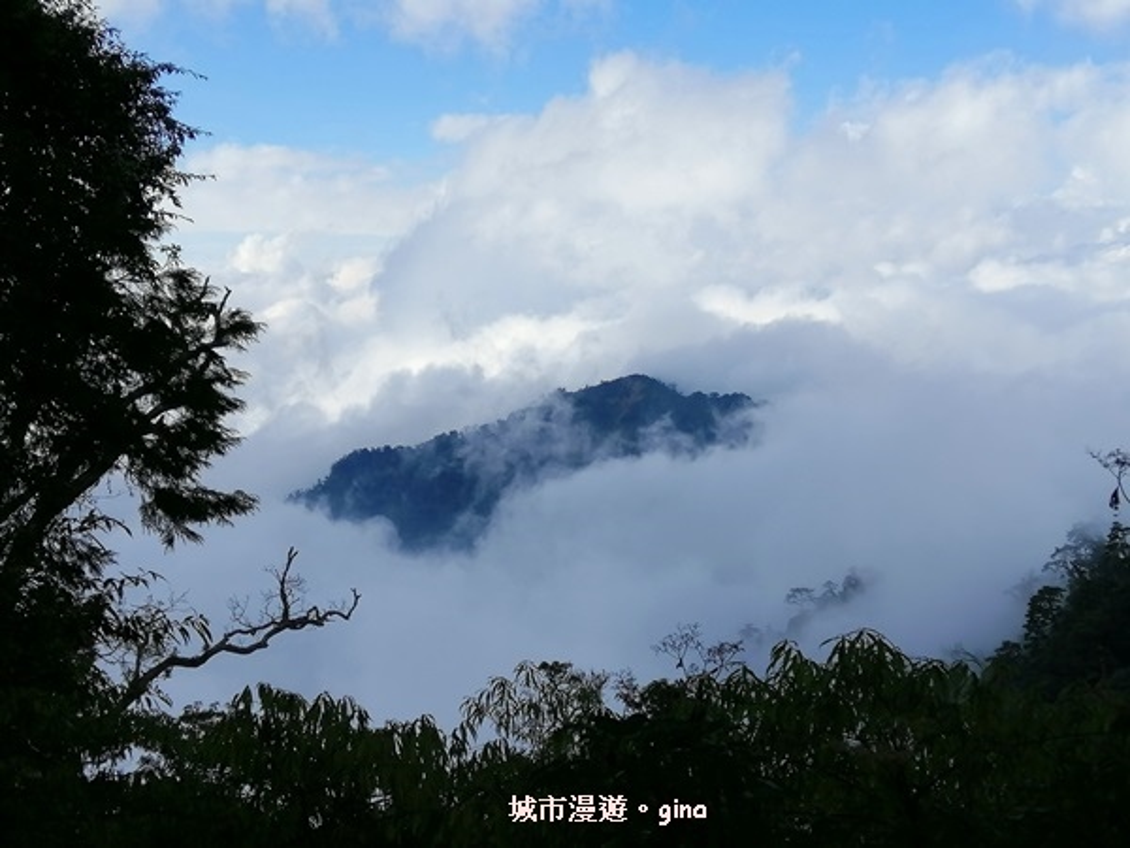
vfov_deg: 29.7
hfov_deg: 38.9
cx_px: 565
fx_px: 1600
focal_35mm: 49
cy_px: 424
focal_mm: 3.81
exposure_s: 1/1131
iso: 50
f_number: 2.2
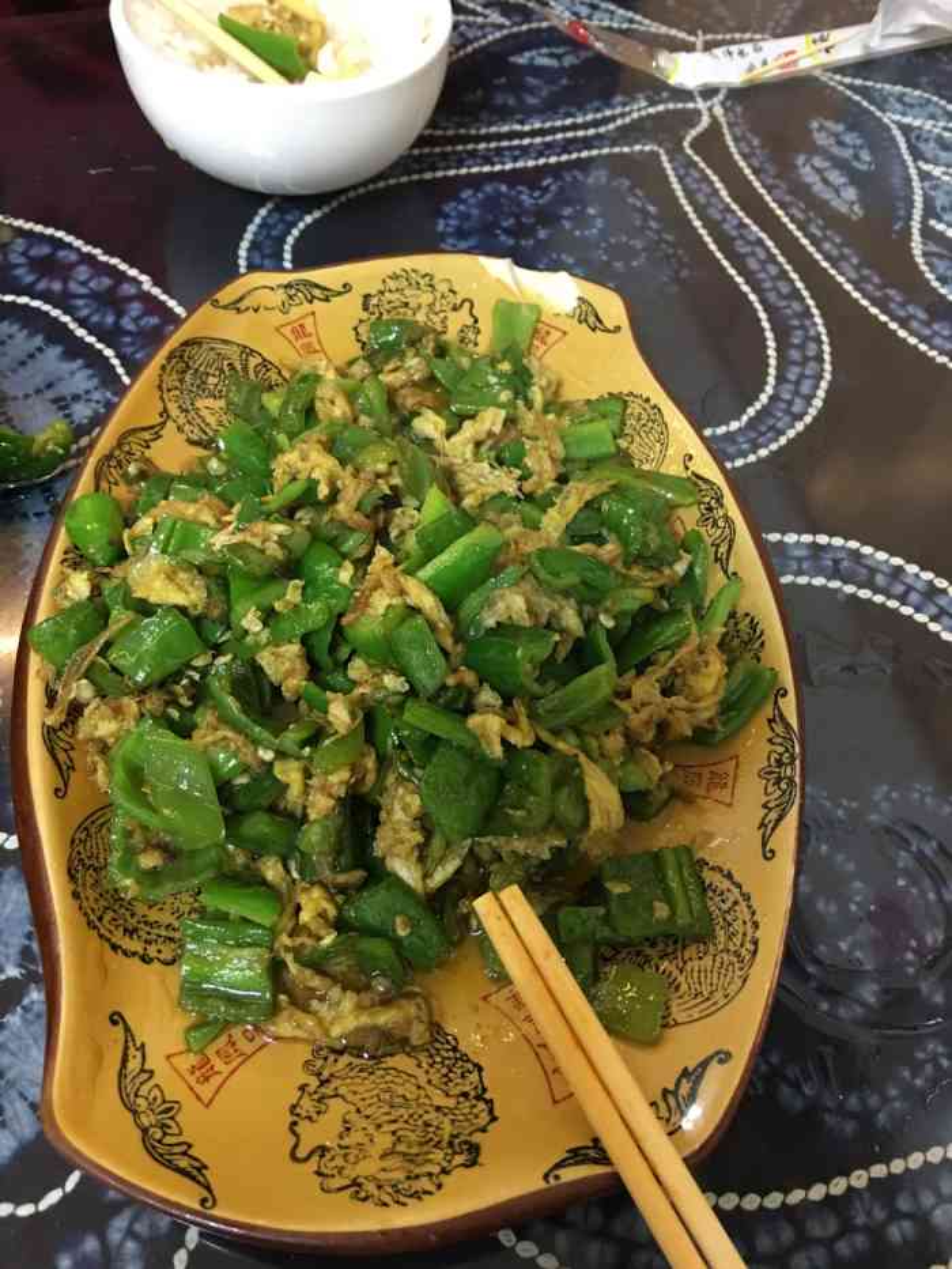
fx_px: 1063
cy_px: 634
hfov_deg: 48.2
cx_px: 476
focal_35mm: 29
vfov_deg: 61.7
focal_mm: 4.15
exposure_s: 1/10
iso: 100
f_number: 2.2
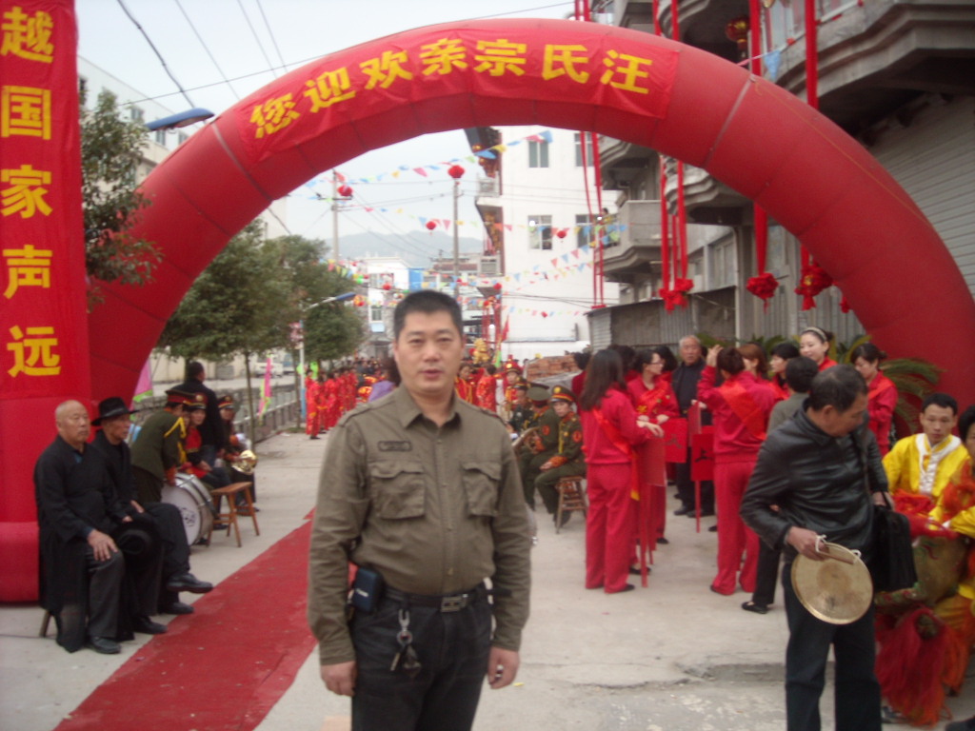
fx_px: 986
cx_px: 488
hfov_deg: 52.6
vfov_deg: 40.7
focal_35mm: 35
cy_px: 366
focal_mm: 5.7
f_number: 2.8
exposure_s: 1/60
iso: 84
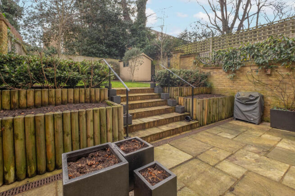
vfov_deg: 77.4
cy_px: 98
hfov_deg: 100.4
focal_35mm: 15
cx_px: 148
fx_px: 123
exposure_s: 1/50
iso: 400
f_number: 6.4
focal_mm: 10
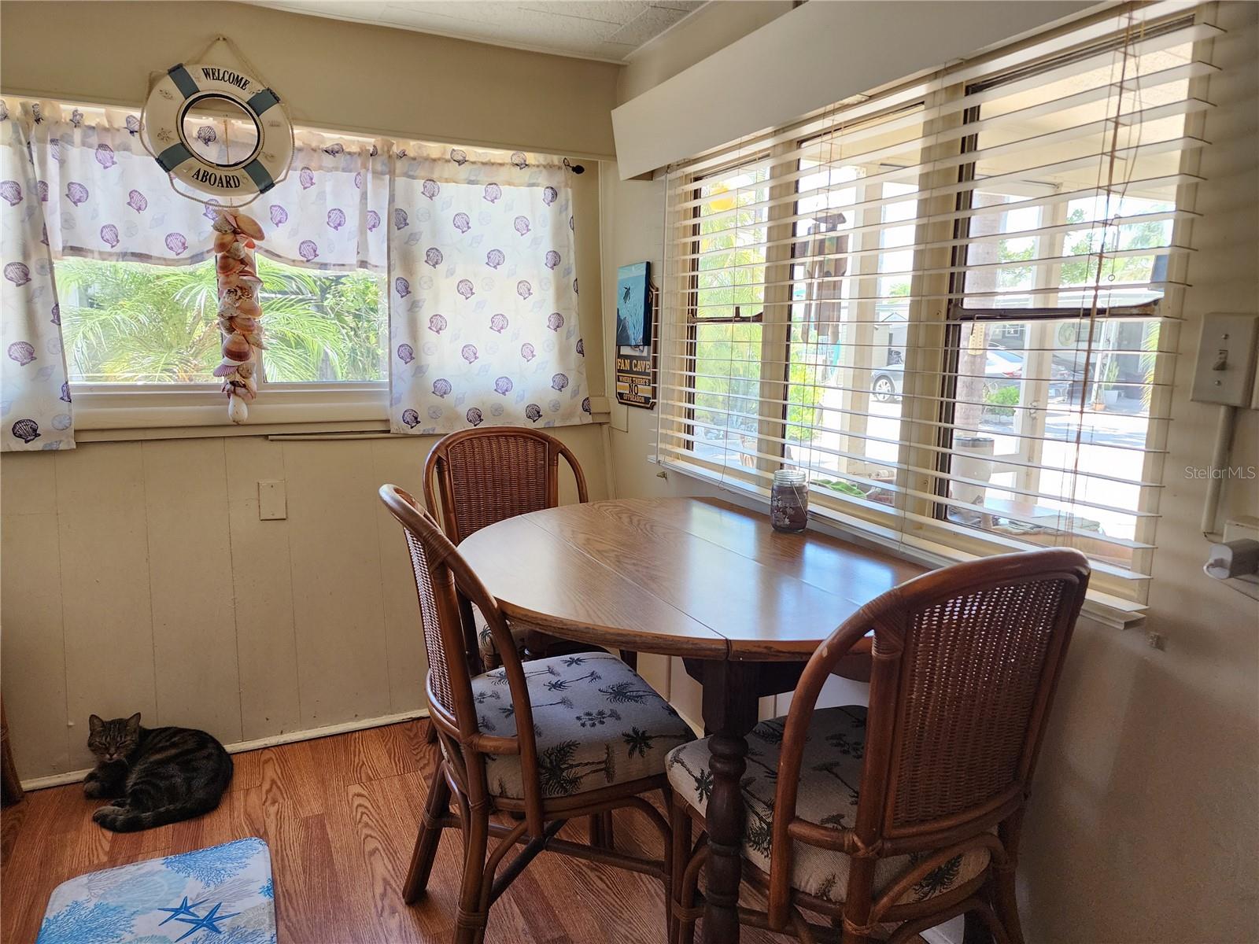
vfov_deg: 58.9
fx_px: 837
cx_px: 630
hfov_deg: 73.9
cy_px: 472
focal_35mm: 23
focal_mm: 6.4
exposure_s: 1/120
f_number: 1.8
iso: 320
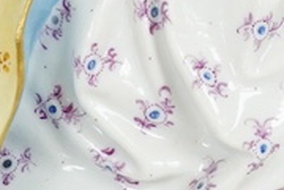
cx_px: 414
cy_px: -212
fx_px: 2224
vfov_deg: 4.8
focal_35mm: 282
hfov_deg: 7.2
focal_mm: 30
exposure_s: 1/125
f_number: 11
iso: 2500
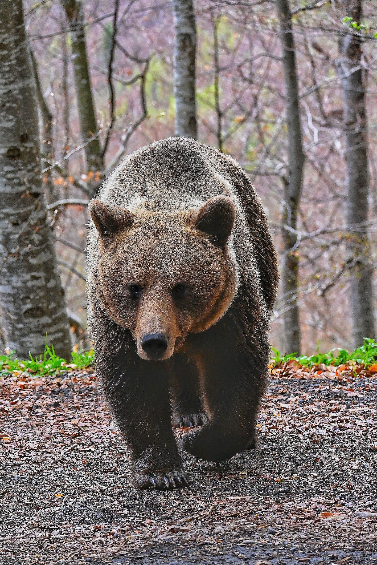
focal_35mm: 141
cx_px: 188
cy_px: 282
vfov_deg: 14.6
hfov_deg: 9.7
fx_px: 2215
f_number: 6.3
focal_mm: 94
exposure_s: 1/1000
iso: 2800
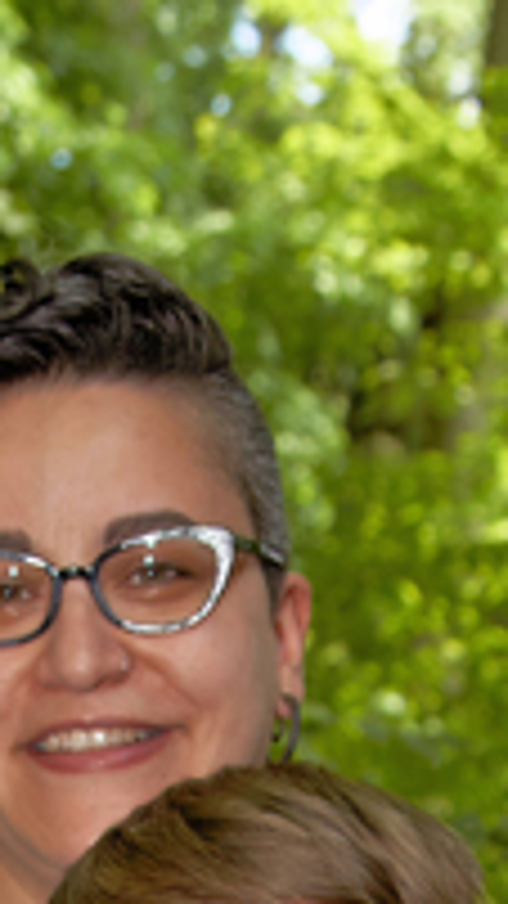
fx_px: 5390
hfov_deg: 5.4
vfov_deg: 8.6
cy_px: 2240
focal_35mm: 225
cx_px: 288
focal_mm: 40
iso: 100
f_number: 5.6
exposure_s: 1/60
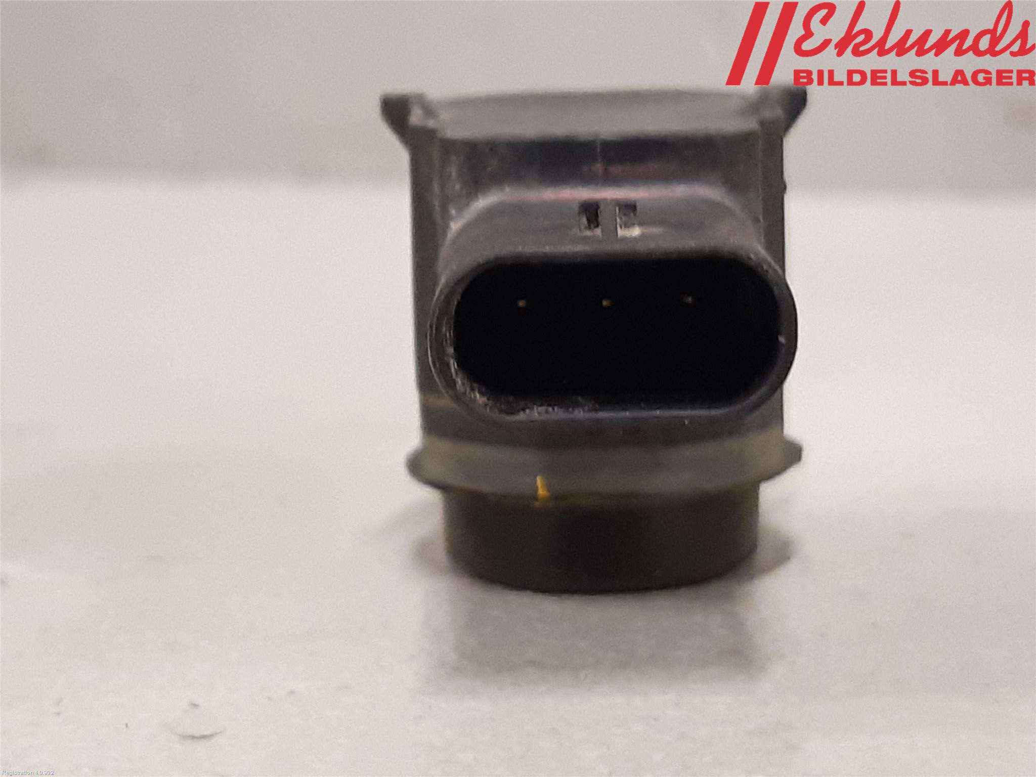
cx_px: 518
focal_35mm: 26
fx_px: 778
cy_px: 388
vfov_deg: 53.1
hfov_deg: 67.3
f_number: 1.7
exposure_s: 1/33
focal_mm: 3.93
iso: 200
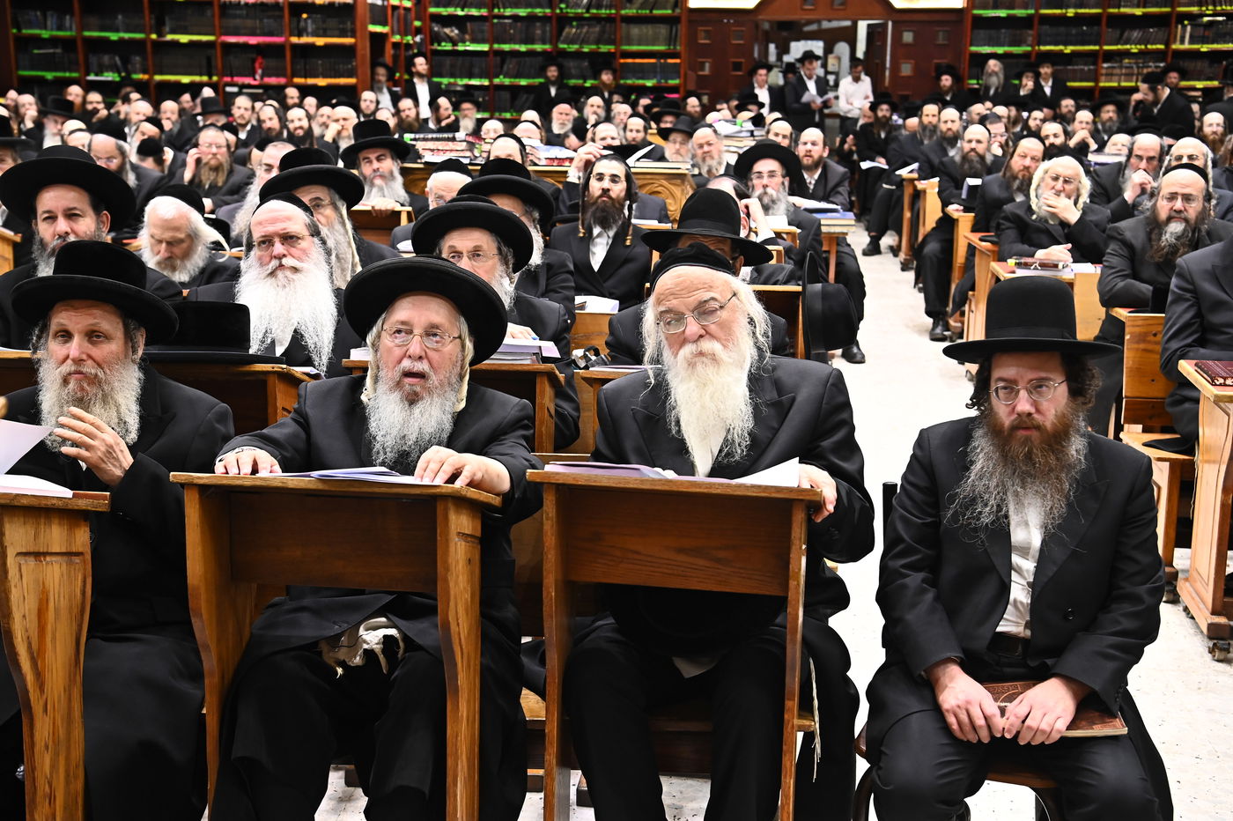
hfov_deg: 41.1
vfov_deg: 28.0
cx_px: 616
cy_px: 410
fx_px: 1643
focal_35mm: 48
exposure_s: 1/200
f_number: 5
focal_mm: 48
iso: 2500
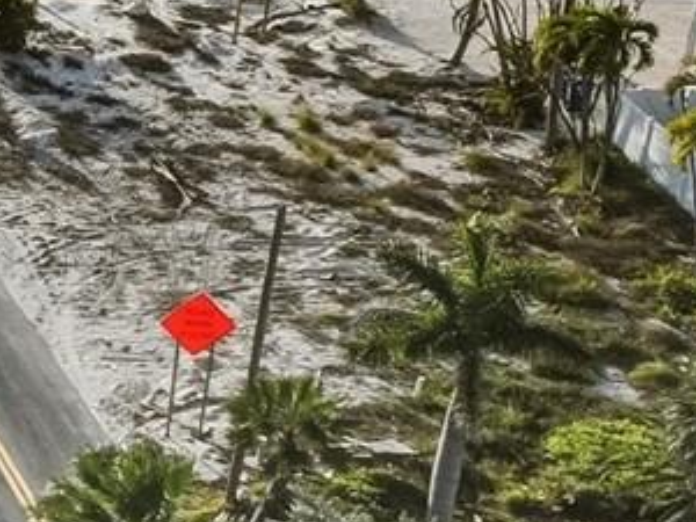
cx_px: -1016
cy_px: -116
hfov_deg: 12.1
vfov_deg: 11.3
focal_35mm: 128
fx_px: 2574
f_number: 5.6
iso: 410
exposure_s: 1/8000
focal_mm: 12.3
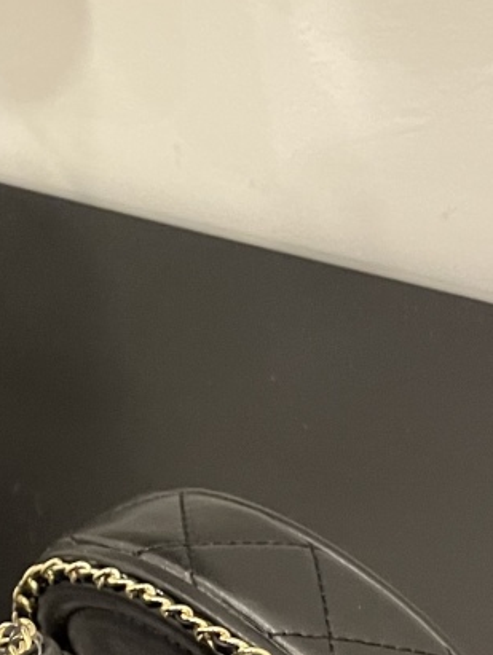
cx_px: 14
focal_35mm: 91
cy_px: 532
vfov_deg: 21.2
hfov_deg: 16.0
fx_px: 1725
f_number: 1.6
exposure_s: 1/47
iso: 500
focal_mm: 5.1
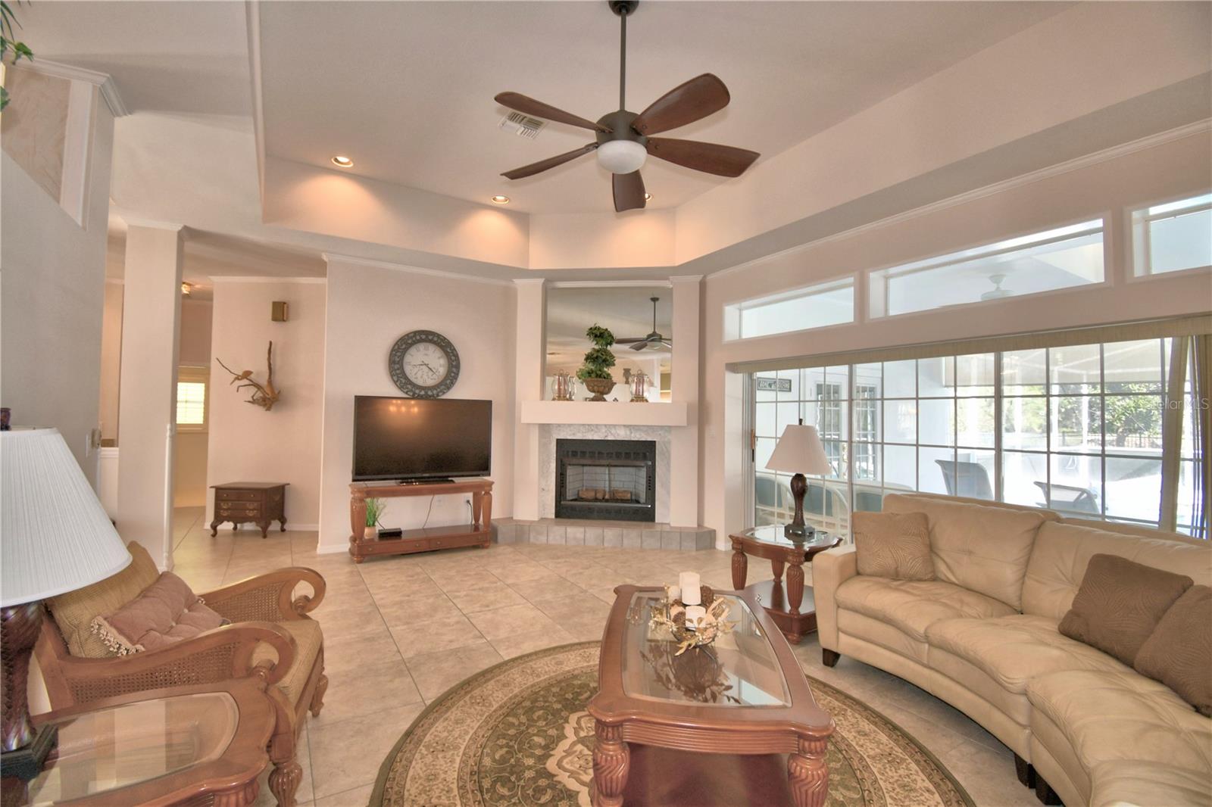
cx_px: 606
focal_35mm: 15
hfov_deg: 100.4
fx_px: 505
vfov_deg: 77.3
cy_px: 404
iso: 200
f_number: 4.5
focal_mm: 10
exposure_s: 1/60
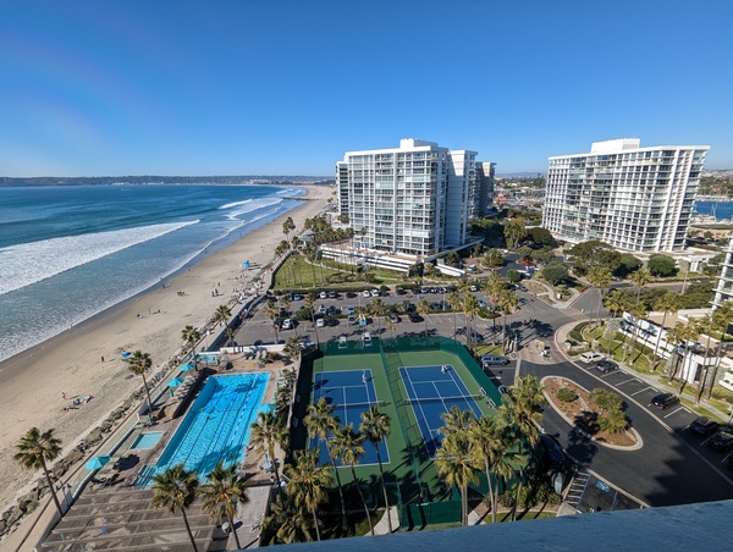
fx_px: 339
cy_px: 276
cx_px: 366
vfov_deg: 78.3
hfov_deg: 94.4
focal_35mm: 16
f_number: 2.2
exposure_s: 1/2212
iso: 45
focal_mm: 2.35
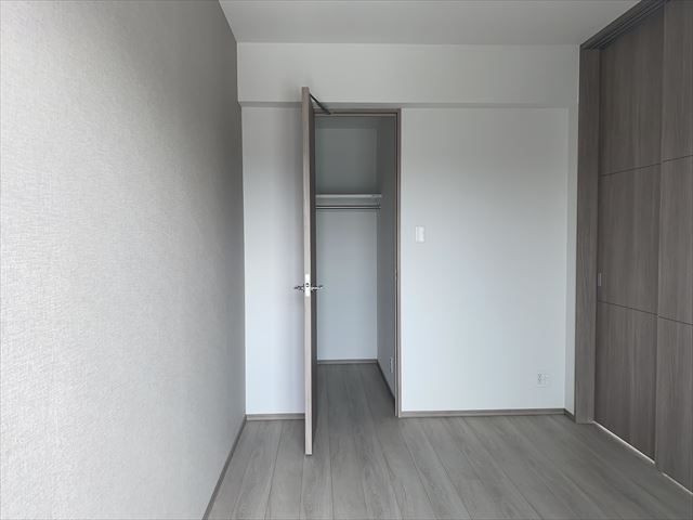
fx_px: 521
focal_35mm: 26
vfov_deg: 53.1
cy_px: 260
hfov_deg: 67.3
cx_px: 346
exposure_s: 1/158
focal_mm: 4.25
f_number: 1.8
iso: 32
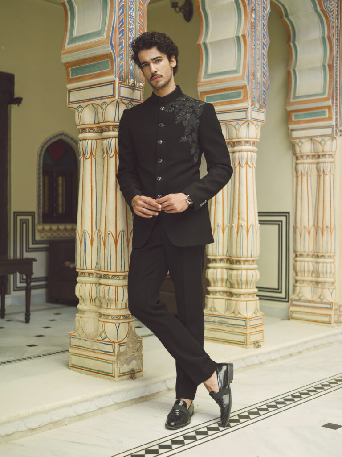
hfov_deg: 29.1
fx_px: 659
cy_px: 228
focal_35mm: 50
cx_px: 171
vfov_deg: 38.2
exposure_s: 1/40
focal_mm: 63
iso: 400
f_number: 2.8
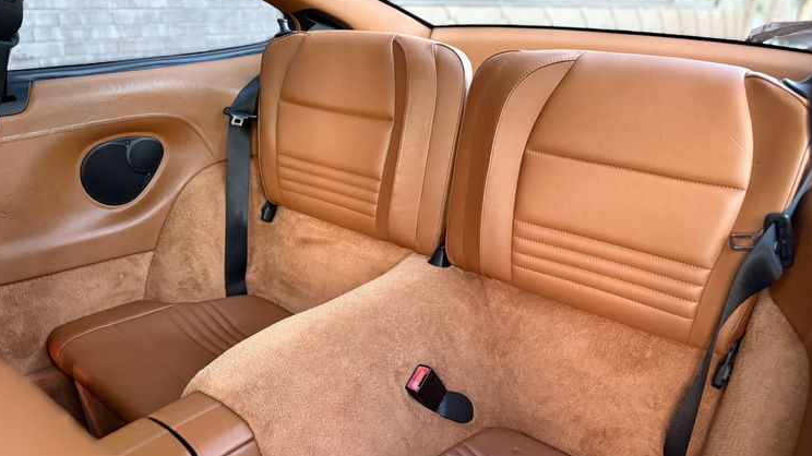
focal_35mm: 27
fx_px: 581
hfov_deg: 69.9
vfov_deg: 42.4
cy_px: 298
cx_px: 414
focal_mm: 6.76
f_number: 1.78
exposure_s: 1/46
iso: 800
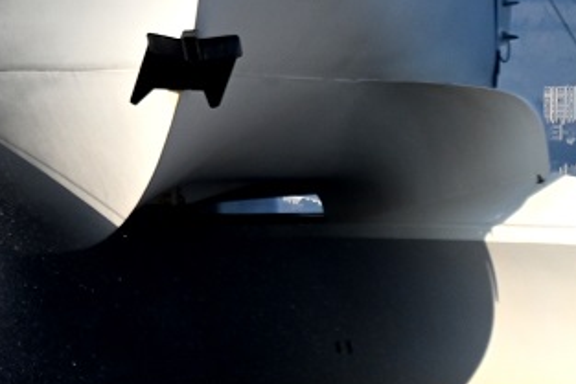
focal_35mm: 1440
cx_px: -136
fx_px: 23050
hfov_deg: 1.4
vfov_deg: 1.0
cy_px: -87
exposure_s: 1/2500
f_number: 5.6
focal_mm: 300
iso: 250
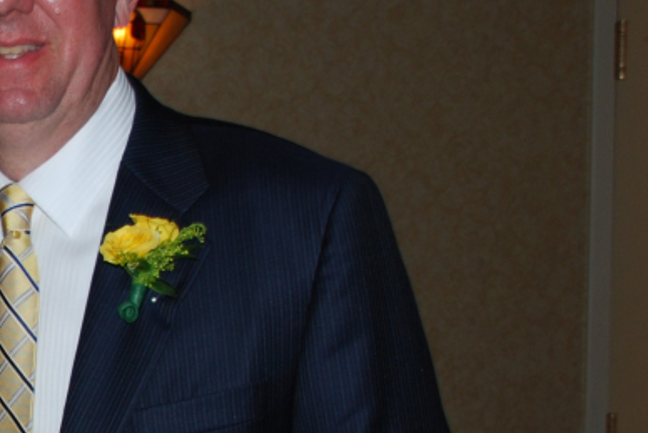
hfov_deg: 17.8
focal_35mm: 109
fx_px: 1963
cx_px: -149
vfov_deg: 12.5
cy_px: 394
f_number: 4
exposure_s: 1/60
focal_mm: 22
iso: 200
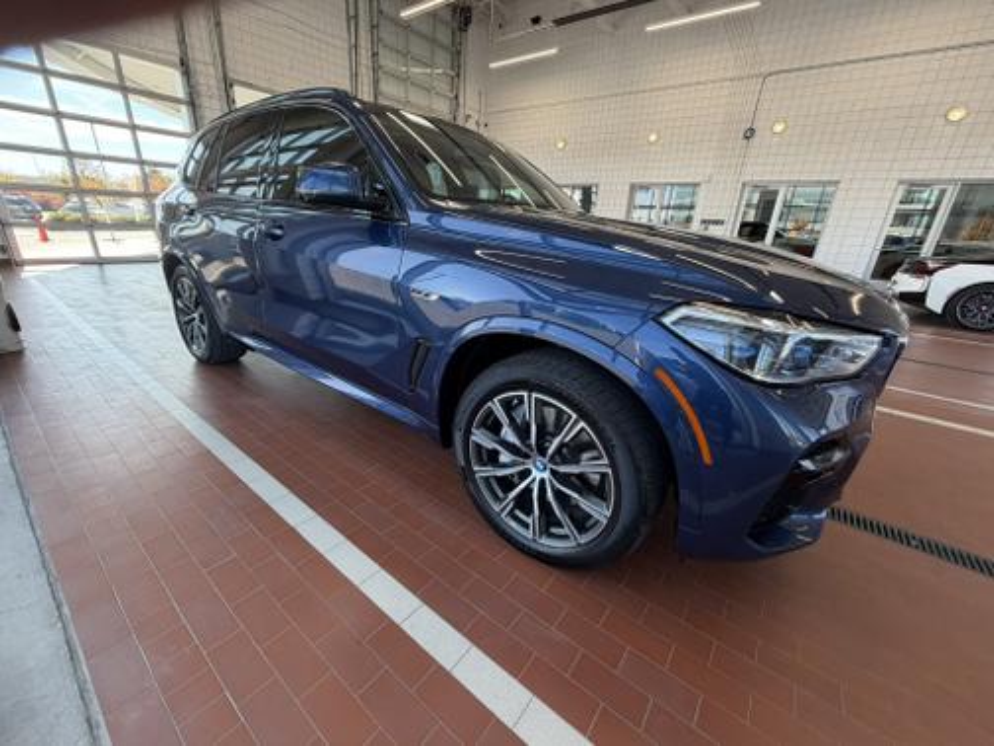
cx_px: 497
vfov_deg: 85.7
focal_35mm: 14
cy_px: 373
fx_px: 402
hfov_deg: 102.1
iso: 80
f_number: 2.2
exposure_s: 1/121
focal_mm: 2.22
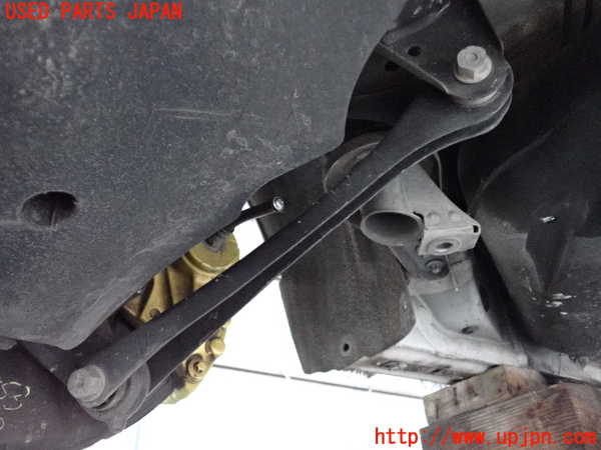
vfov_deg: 46.8
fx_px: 521
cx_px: 300
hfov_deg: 60.0
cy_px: 225
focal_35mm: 30
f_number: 2.3
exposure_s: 1/125
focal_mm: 5.4
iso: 4000
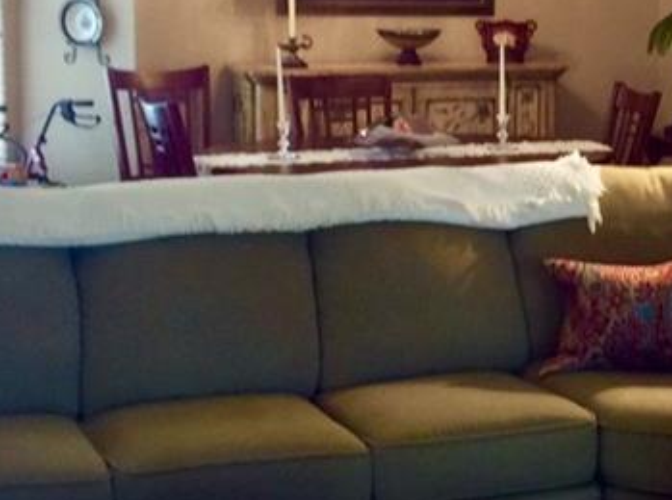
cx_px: 601
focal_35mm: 94
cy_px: 169
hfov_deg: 20.5
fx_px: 1820
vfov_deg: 15.6
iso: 80
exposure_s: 1/25
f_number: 2.4
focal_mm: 3.3
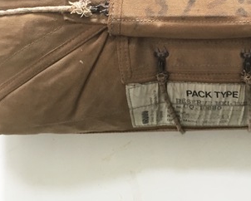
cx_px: 204
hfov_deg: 30.6
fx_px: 446
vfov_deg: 24.6
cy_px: 18
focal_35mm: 60
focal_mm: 4.15
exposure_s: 1/30
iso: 125
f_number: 2.2
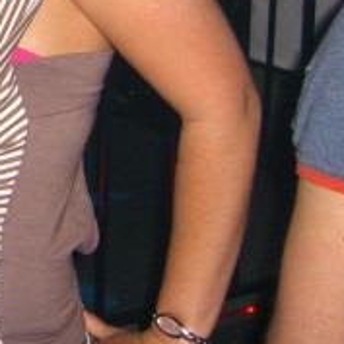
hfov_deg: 14.1
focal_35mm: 114
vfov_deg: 14.7
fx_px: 1282
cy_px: -86
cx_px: -206
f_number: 2.8
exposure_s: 1/60
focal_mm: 7.9
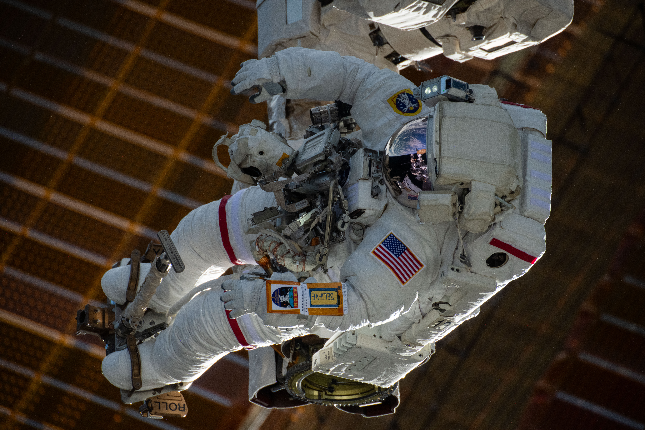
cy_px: 215
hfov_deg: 7.1
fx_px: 5195
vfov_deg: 4.7
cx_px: 322
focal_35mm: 290
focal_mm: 290
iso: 1400
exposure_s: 1/8000
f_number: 7.1
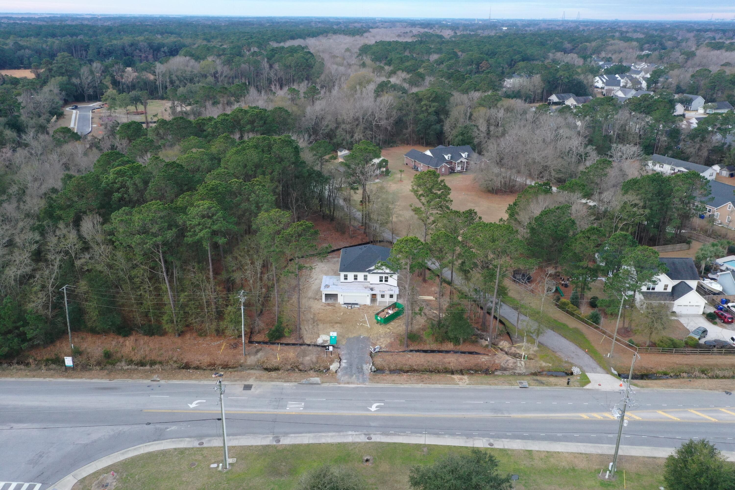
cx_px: 368
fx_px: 572
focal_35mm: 28
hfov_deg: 65.5
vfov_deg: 46.4
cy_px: 245
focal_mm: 10.26
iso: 400
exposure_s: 1/20
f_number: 8
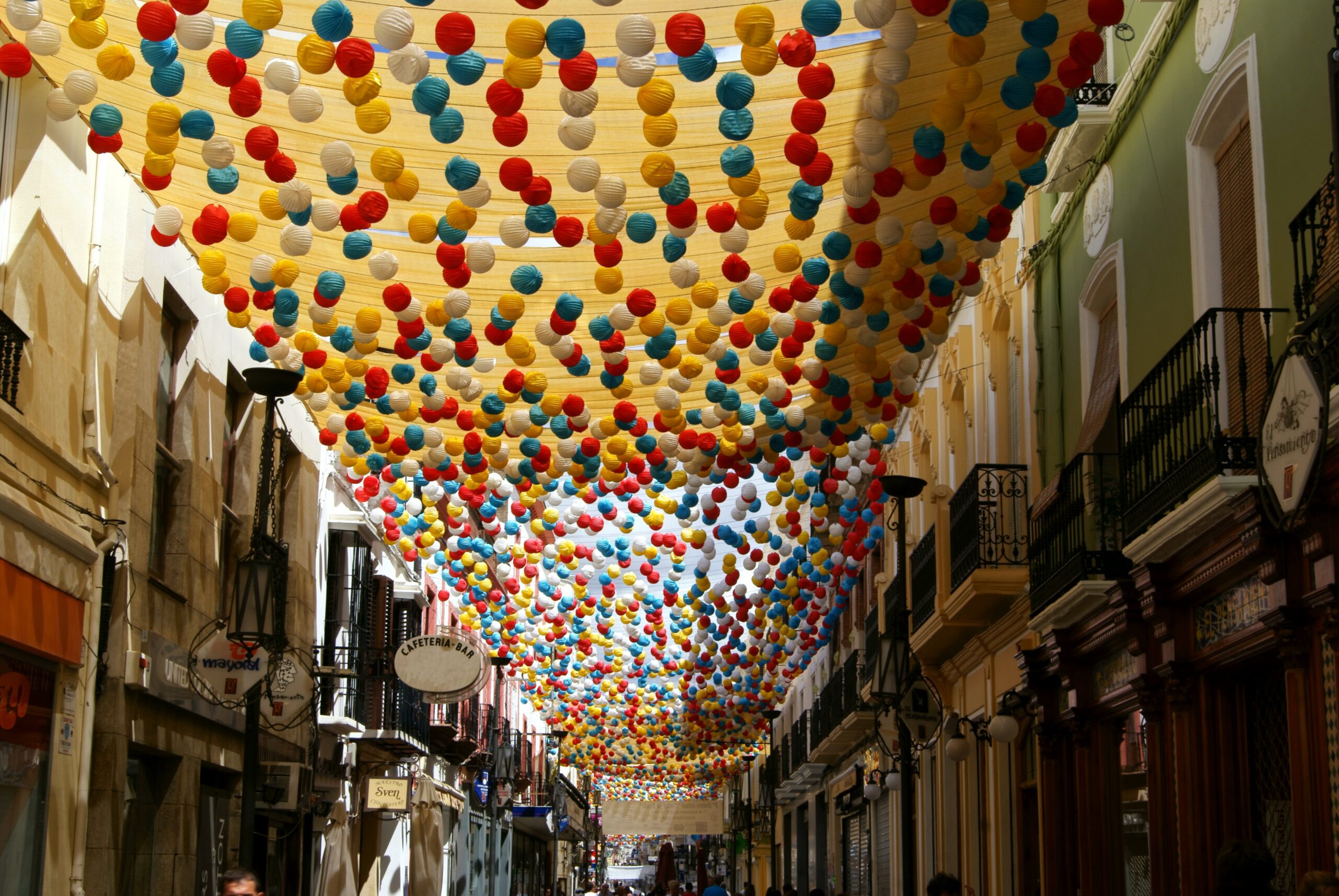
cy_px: 448
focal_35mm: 52
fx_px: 1955
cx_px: 670
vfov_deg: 25.8
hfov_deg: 37.8
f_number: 16
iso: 100
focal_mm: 35
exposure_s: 1/80
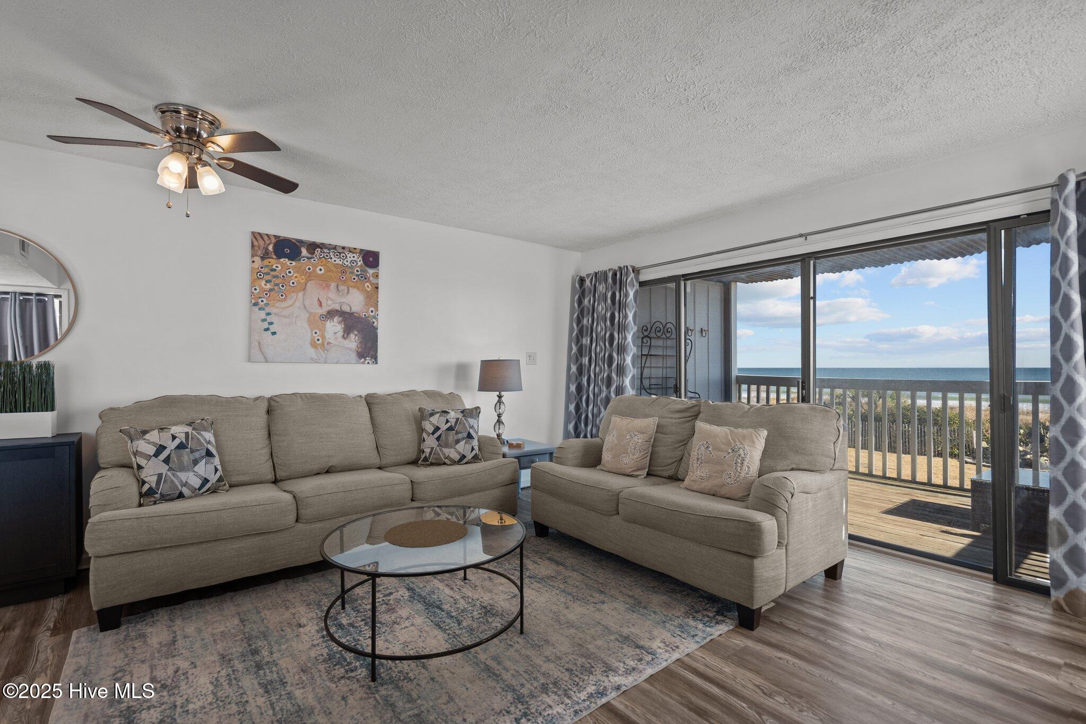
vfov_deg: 73.7
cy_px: 362
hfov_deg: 96.7
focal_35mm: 16
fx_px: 483
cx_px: 543
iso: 250
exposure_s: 1/20
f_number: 4
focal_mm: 16
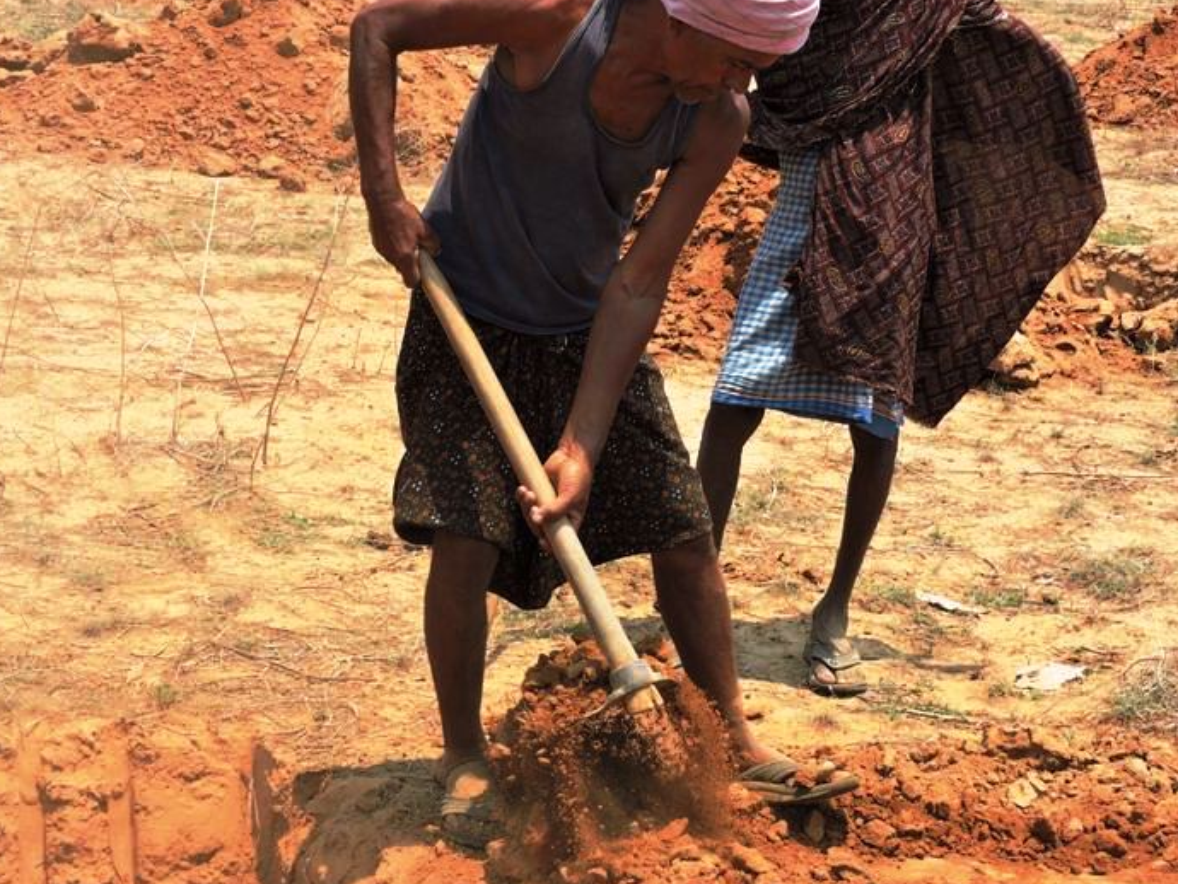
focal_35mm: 89
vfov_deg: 16.6
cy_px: 355
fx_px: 3030
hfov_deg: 22.0
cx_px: 633
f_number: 4.2
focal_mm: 10.7
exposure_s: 1/640
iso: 100
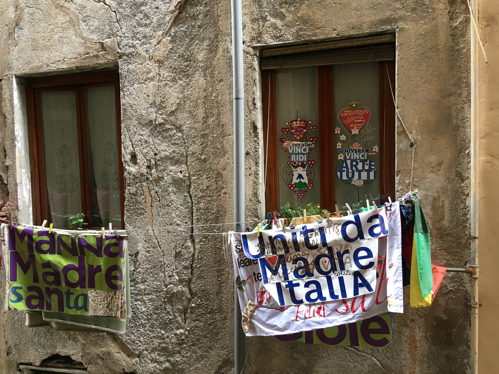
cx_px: 250
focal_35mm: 29
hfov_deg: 61.7
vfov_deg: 48.2
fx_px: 418
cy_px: 187
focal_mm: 4.15
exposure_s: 1/33
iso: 100
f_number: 2.2
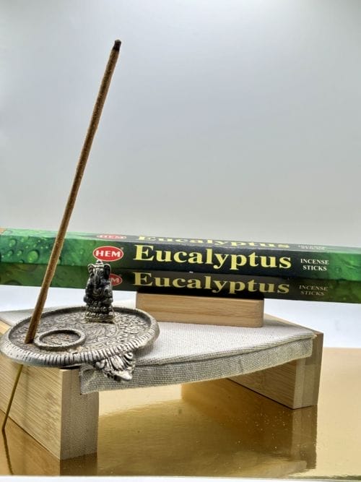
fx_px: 723
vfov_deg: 36.8
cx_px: 180
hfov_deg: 28.0
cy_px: 241
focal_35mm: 52
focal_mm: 5.96
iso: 32
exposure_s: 1/100
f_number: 1.6
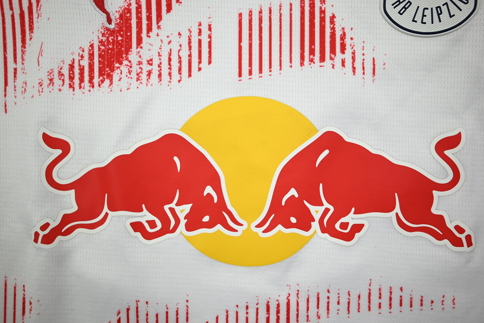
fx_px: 444
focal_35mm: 33
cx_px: 242
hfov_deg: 57.2
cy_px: 162
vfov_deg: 40.0
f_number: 4.8
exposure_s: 1/125
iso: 200
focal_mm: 33
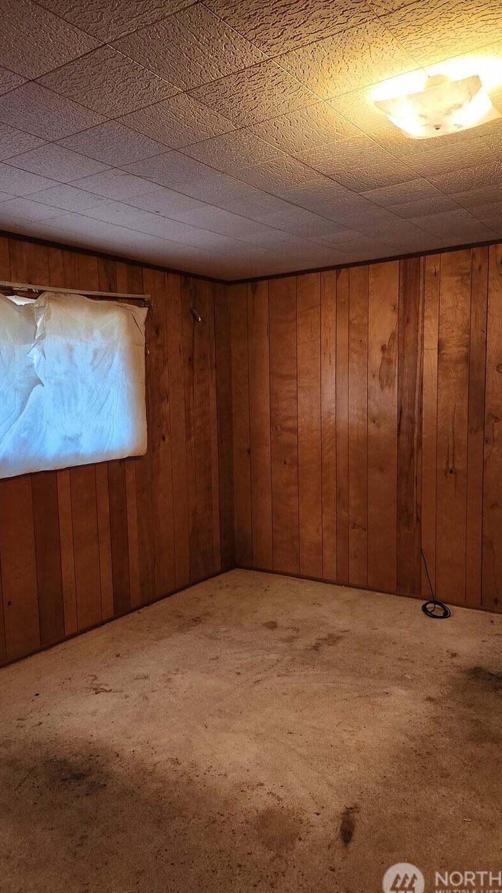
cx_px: 232
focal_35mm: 26
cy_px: 450
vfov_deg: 71.9
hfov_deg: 44.4
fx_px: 615
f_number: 1.8
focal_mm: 5.4
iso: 640
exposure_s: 1/40
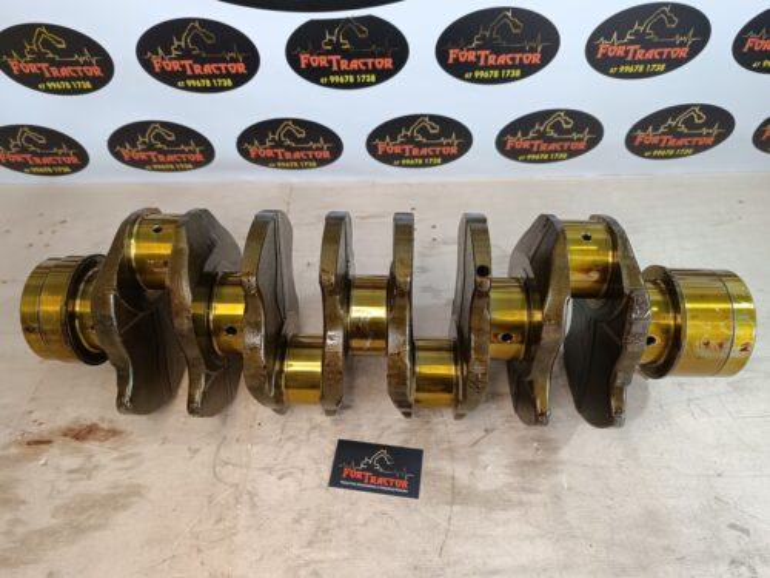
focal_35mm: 24
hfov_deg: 71.6
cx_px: 385
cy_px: 289
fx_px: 534
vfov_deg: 56.8
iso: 774
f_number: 1.65
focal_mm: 6.14
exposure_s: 1/120
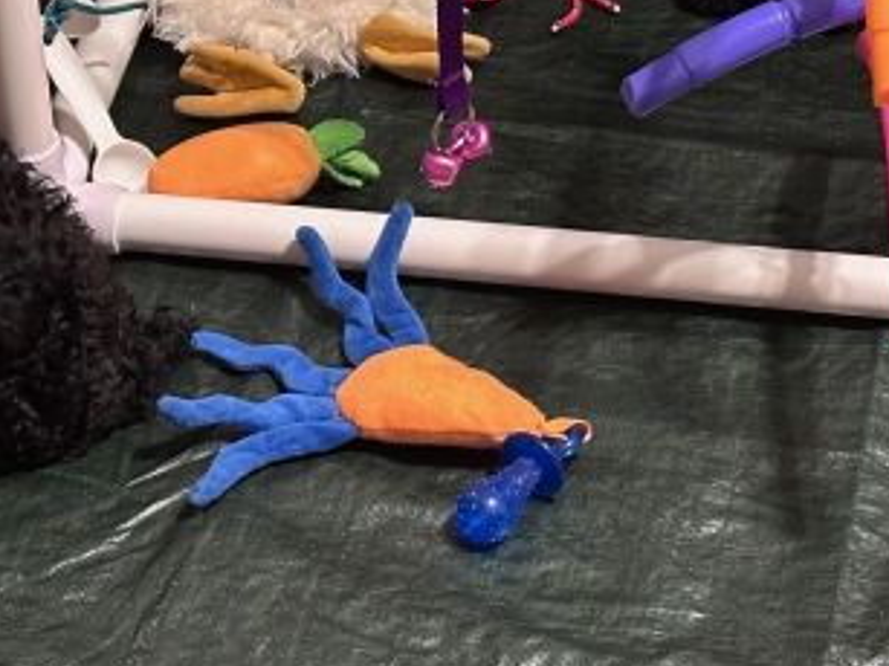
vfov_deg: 11.8
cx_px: 411
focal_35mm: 125
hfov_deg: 15.8
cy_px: 113
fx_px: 3209
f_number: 1.78
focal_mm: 6.86
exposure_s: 1/30
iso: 500
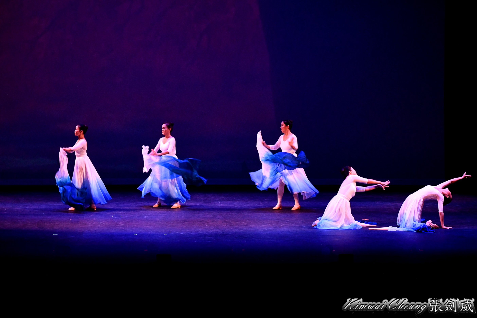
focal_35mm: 82
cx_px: 238
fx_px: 1086
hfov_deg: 24.8
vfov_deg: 16.7
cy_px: 159
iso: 4000
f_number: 16
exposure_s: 1/60
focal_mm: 82
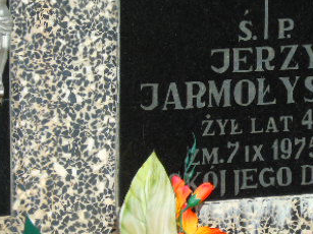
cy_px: 136
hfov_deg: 6.7
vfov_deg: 5.0
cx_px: 203
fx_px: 2675
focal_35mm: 296
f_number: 4.7
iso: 80
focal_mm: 25
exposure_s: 1/640
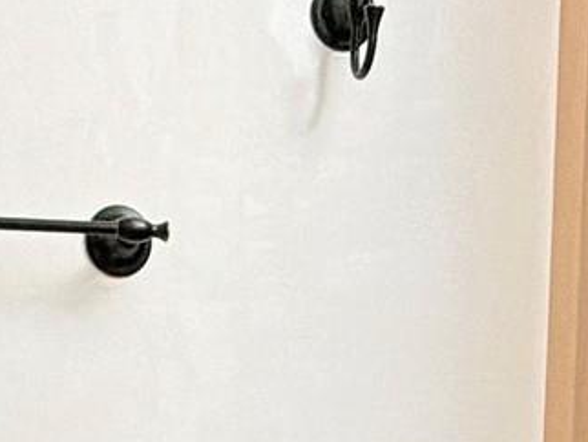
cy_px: 869
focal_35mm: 89
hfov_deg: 21.9
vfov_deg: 14.1
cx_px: 195
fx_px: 1513
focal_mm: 2.22
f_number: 2.2
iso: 250
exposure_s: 1/60
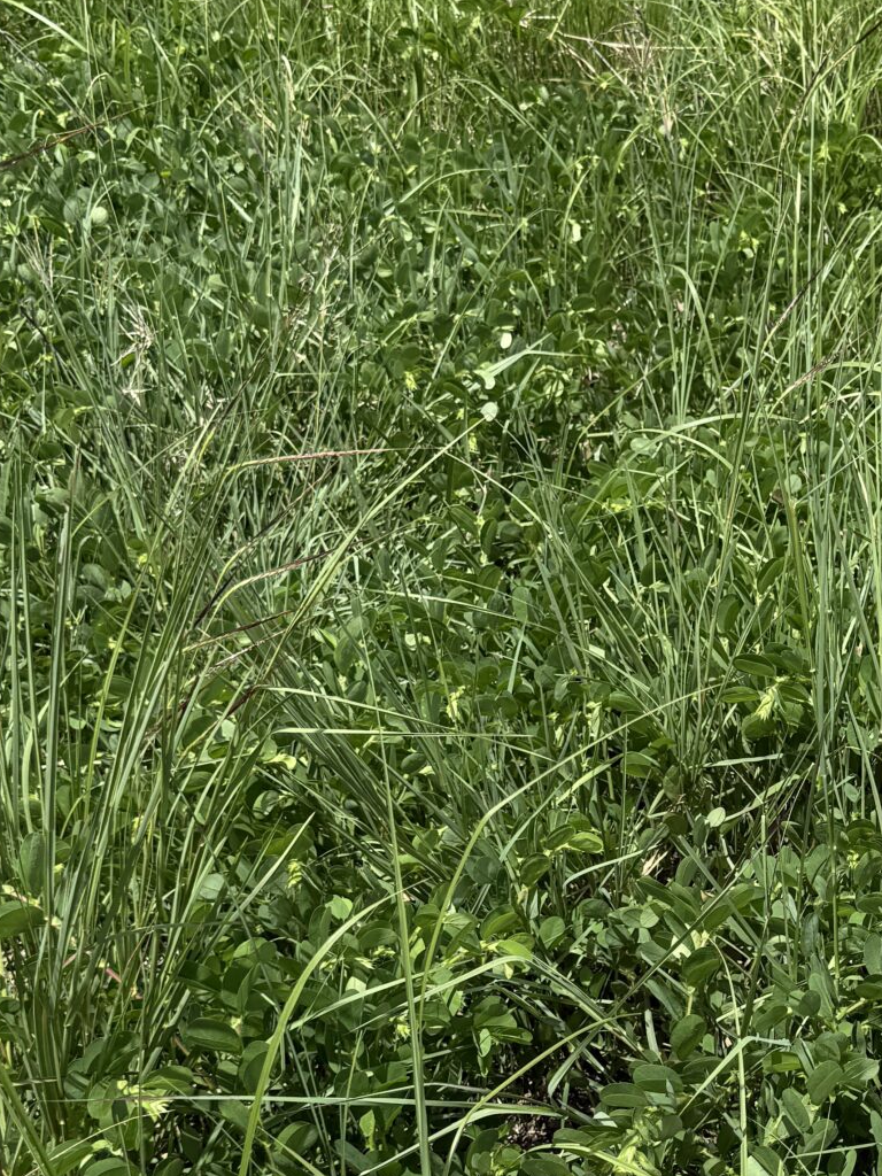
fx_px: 2038
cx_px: 848
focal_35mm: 60
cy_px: 813
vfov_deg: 31.8
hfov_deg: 23.5
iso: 80
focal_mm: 6.76
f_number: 1.78
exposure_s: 1/3953
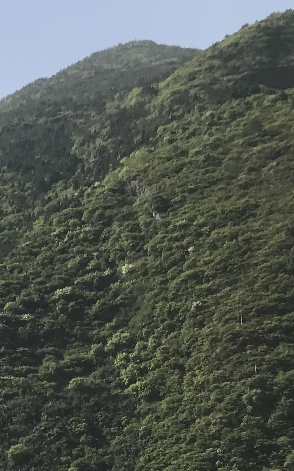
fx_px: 1064
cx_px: -355
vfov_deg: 23.9
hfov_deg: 12.9
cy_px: 463
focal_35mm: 83
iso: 20
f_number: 1.8
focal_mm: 3.99
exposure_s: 1/2336
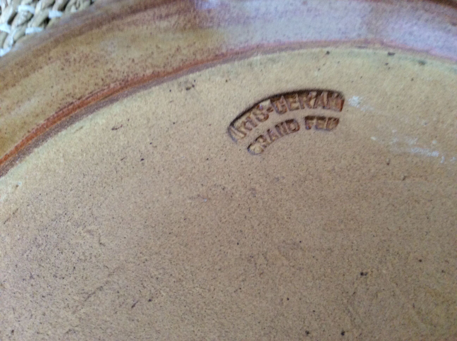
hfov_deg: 56.9
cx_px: 228
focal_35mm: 32
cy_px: 170
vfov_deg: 44.1
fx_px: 422
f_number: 2.4
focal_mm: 3.3
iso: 100
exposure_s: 1/25
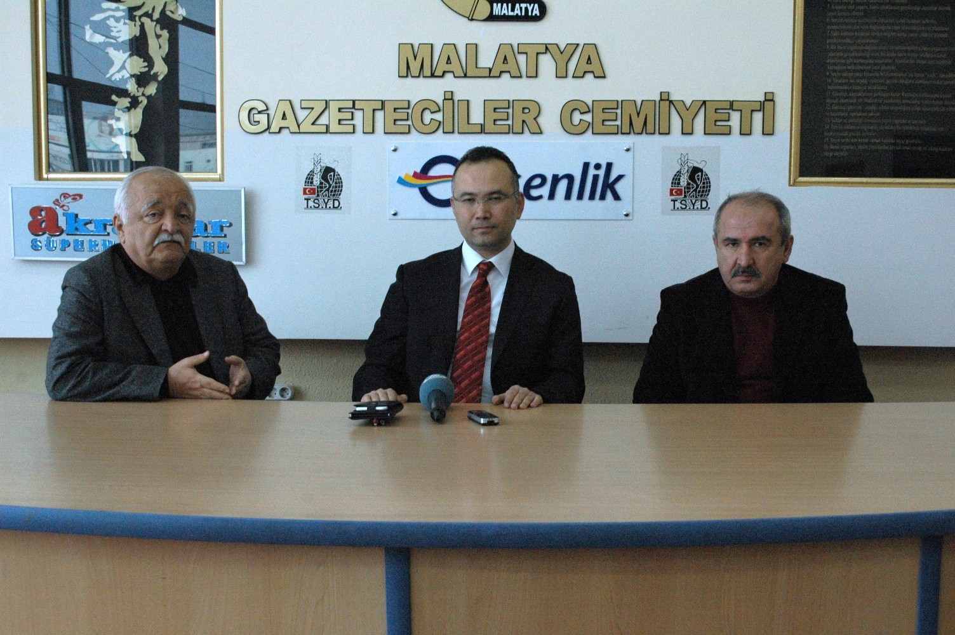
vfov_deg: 31.8
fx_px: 1113
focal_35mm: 42
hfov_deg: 46.4
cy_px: 318
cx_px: 478
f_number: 6.3
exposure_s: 1/160
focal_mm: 28
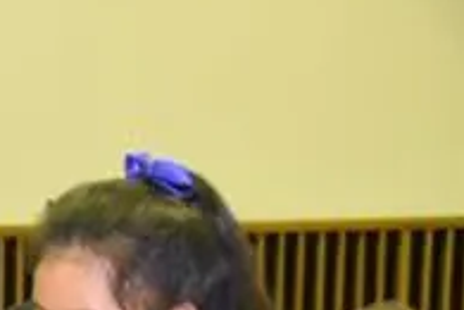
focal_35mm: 124
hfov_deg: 14.0
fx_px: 1598
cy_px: 579
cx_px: -459
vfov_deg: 10.3
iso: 1000
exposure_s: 1/100
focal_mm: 31
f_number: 4
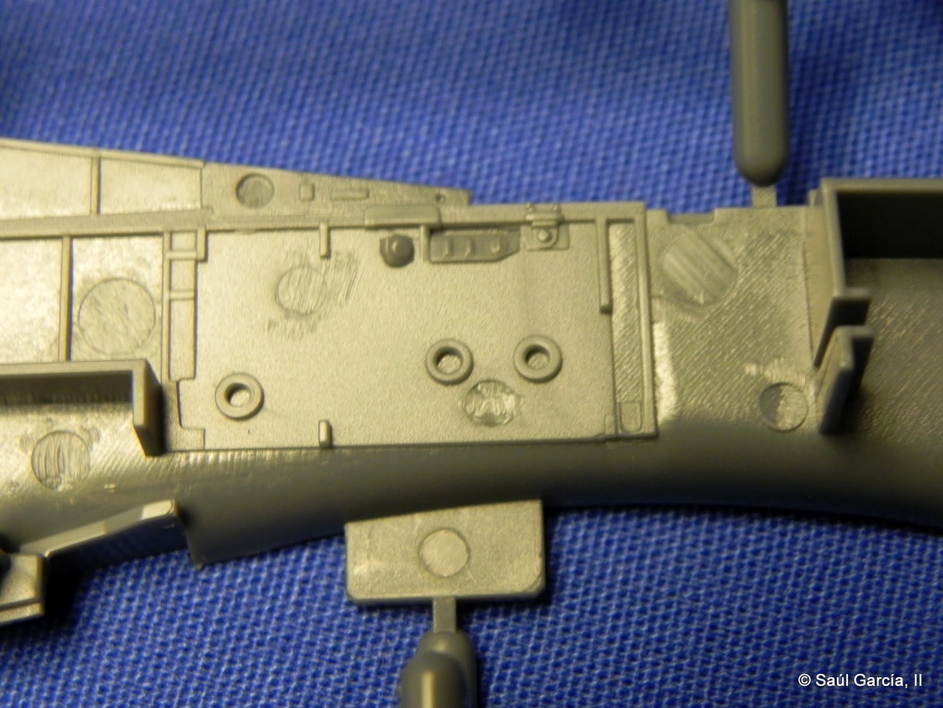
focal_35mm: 75
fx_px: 2043
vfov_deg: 19.6
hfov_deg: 26.0
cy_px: 354
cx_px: 472
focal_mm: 13.4
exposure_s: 1/21.7
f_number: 4
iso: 400
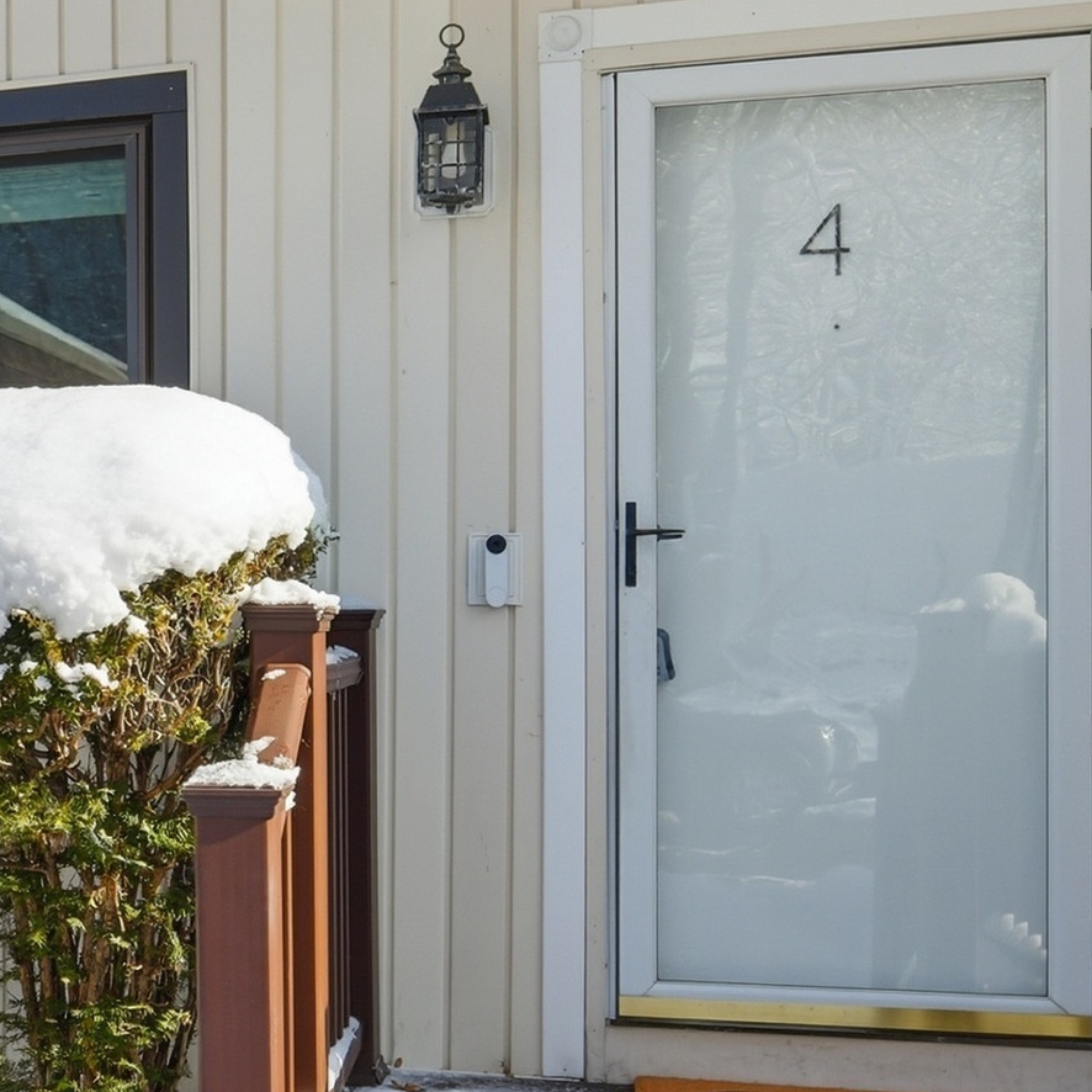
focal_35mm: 53
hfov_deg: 29.2
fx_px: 1892
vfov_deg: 32.1
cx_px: -94
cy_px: 636
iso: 500
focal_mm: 18
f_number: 9
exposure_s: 1/8000
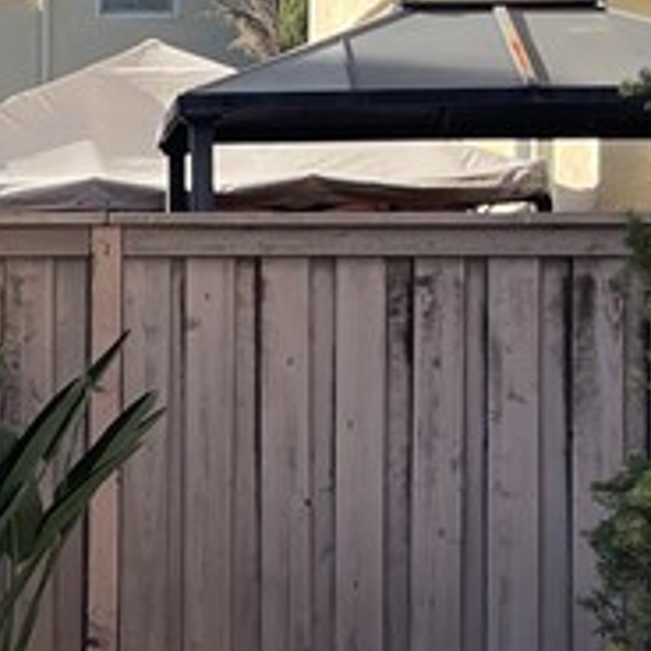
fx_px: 2617
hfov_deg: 12.3
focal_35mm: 123
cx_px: -711
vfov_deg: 14.2
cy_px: 294
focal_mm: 5.1
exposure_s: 1/1294
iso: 32
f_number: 1.6
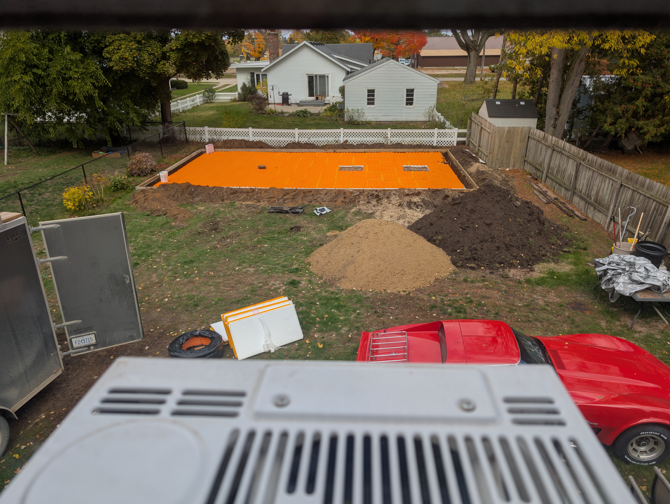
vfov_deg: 56.9
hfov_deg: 71.5
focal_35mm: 24
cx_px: 335
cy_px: 252
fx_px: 465
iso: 21
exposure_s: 1/638
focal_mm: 6.9
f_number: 1.68
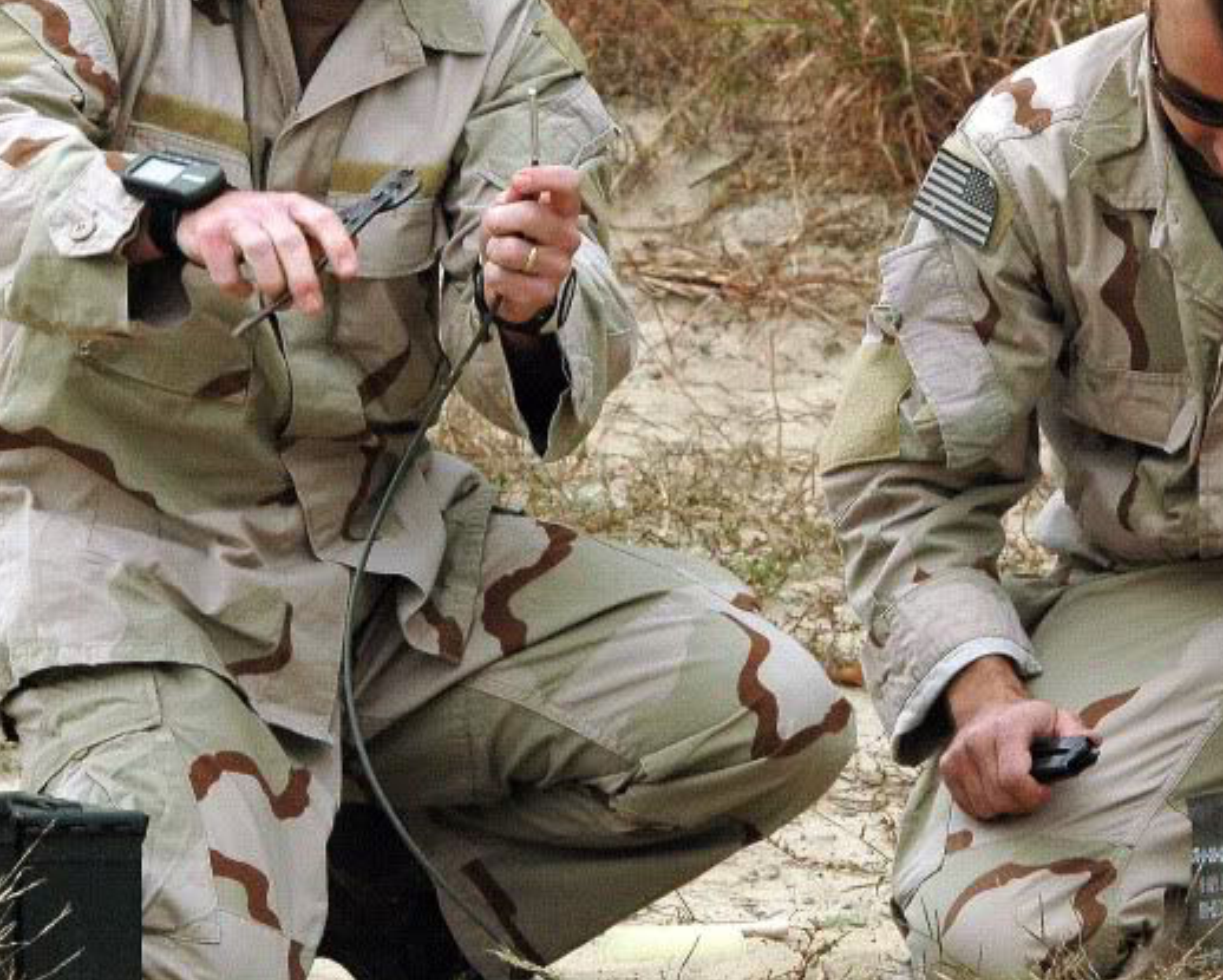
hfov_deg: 3.3
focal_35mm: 583
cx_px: 861
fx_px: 21114
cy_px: 255
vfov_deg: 2.7
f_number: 13
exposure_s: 1/250
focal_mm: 210
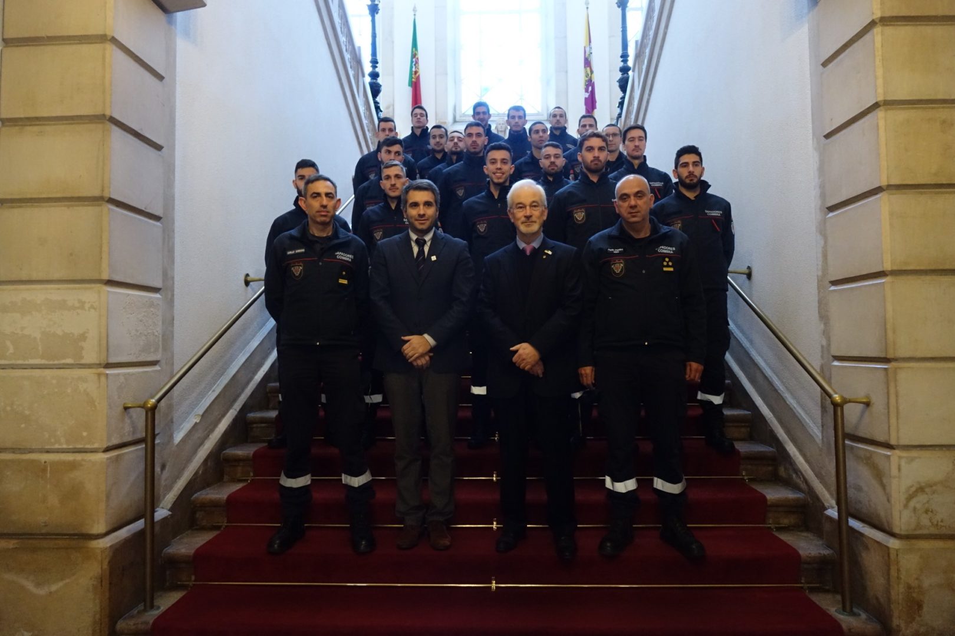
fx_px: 663
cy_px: 318
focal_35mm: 25
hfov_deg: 71.5
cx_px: 478
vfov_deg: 51.3
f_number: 2.8
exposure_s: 1/125
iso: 1600
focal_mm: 9.28
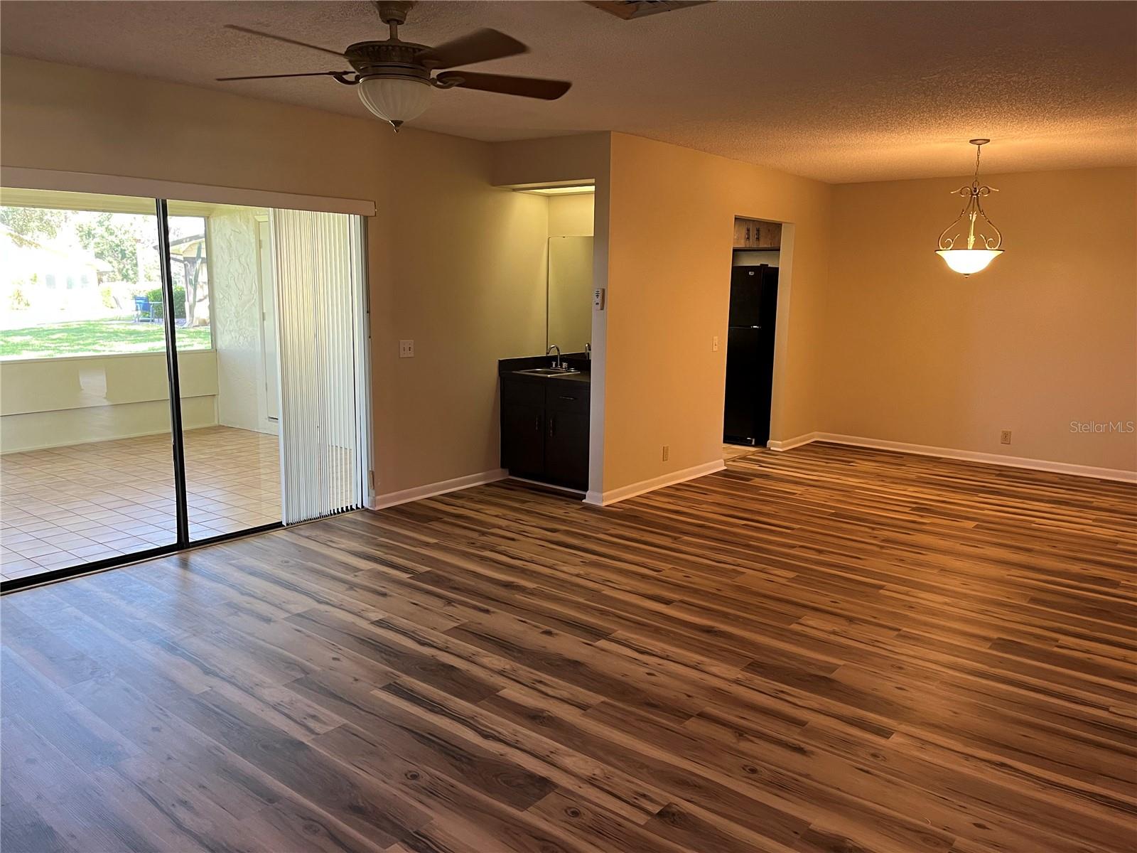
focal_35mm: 26
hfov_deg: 67.3
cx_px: 568
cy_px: 426
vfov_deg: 53.1
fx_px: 854
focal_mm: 5.1
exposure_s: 1/60
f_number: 1.6
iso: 125
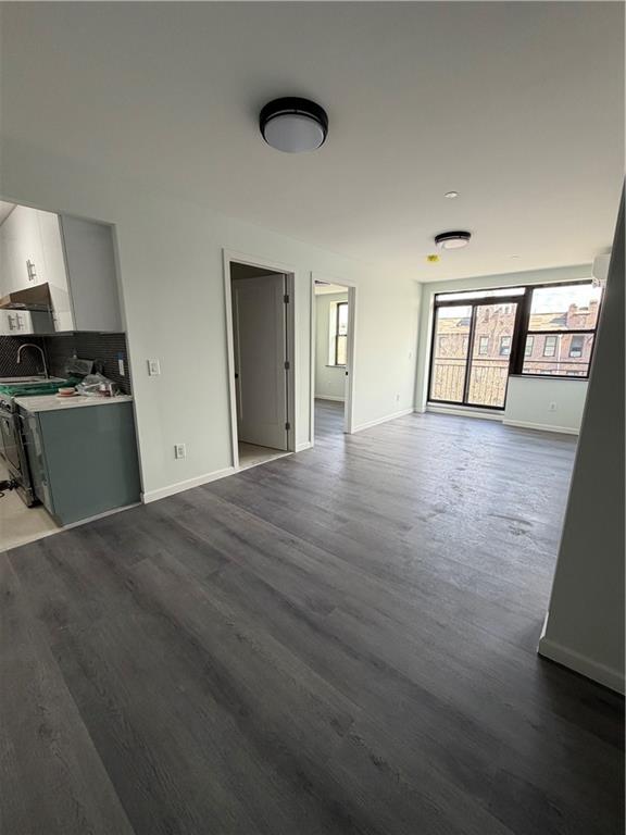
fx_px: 338
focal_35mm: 14
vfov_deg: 102.1
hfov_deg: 85.7
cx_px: 313
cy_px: 418
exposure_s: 1/120
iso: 160
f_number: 2.2
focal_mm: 2.22
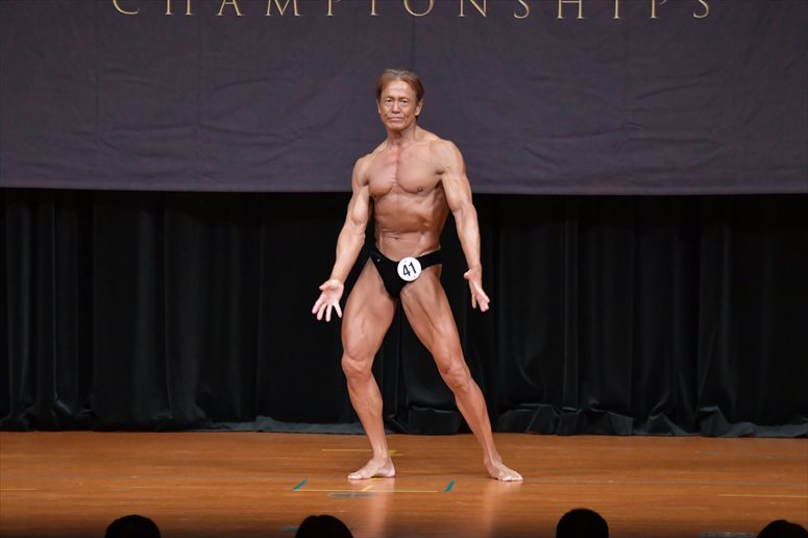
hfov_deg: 8.1
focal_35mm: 255
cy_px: 269
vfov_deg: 5.4
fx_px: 5721
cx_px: 404
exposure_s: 1/400
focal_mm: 170
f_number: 5.6
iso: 5000
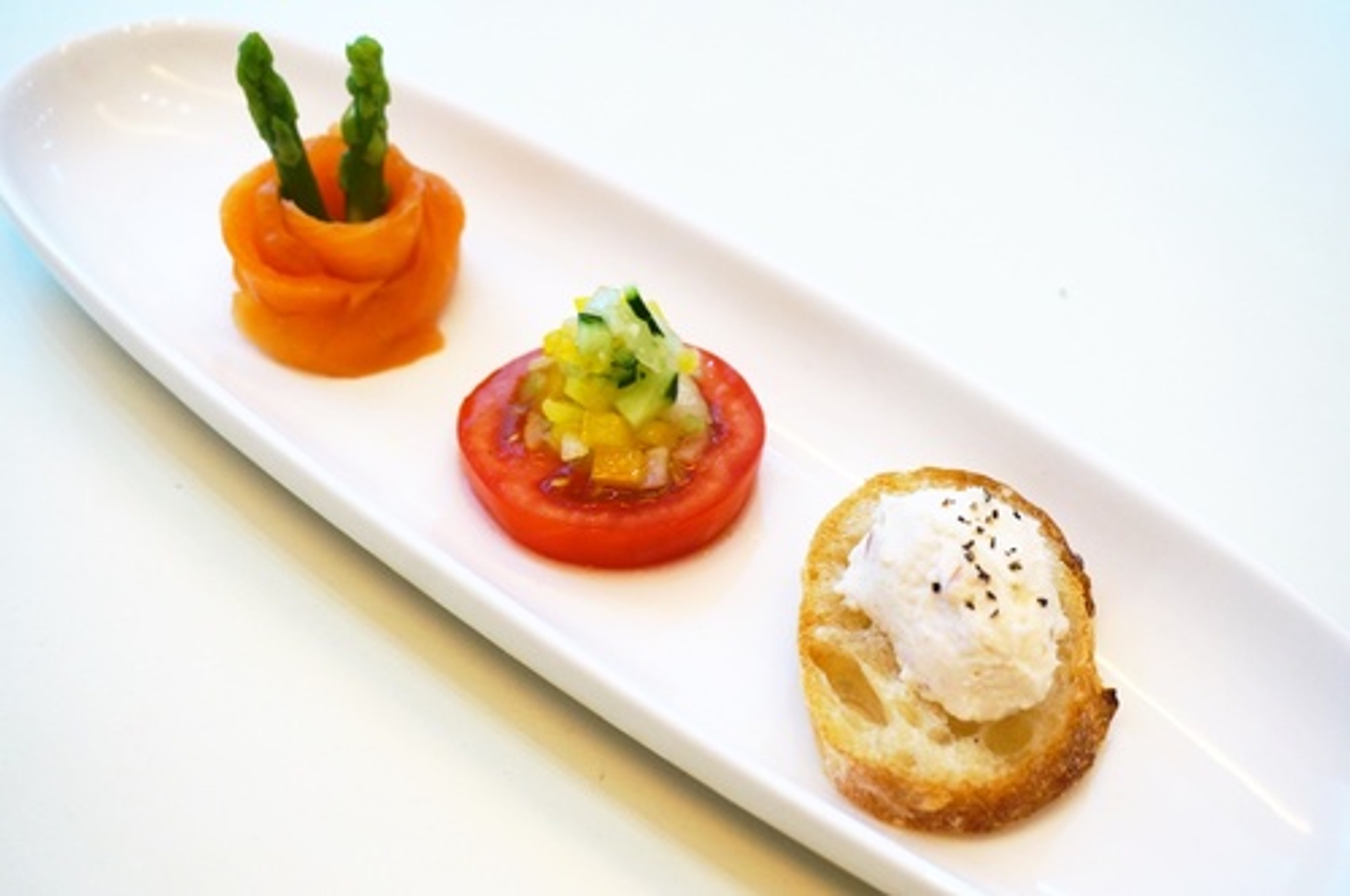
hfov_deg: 35.1
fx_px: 2135
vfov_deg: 23.7
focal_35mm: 57
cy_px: 448
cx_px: 675
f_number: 5.6
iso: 500
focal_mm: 38
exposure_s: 1/60
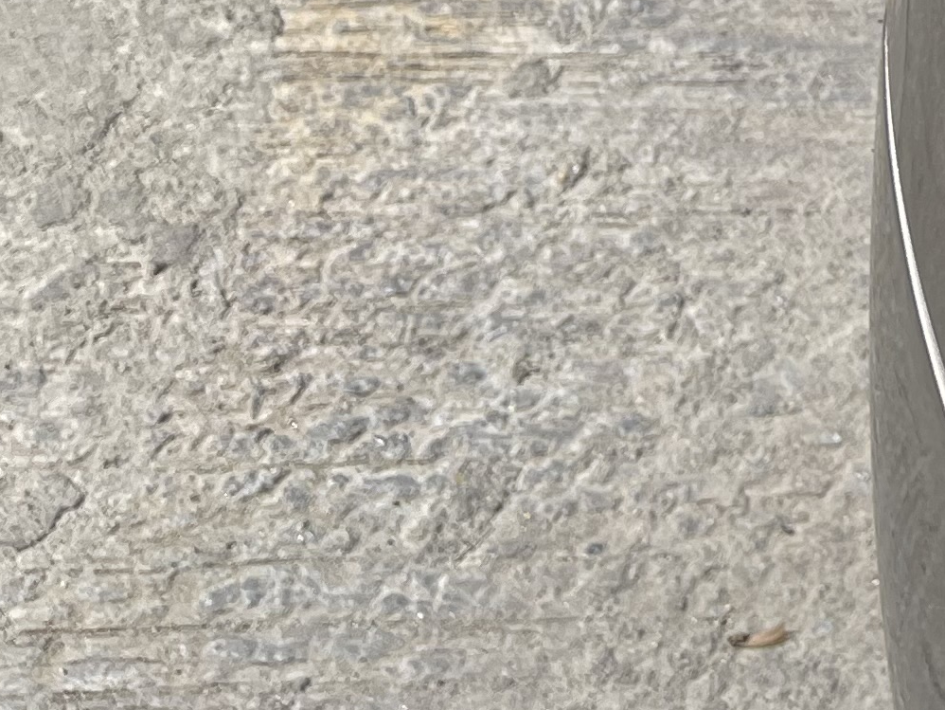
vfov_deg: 13.0
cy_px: -634
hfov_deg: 15.9
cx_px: 1805
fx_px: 2758
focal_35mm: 101
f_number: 1.6
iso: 32
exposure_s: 1/1912
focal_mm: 5.1
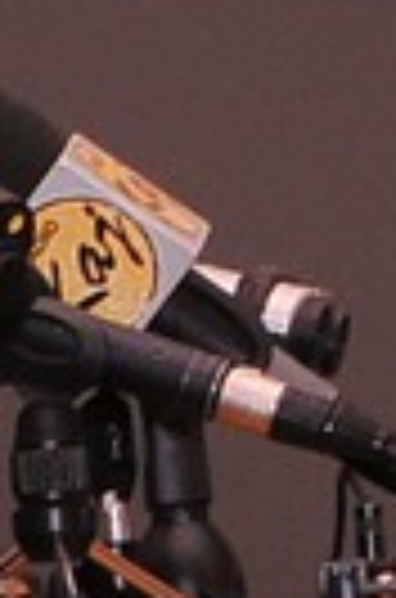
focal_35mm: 555
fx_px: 9205
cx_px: -1156
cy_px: 602
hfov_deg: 2.4
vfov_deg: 3.7
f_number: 6.3
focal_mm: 48
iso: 640
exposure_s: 1/60
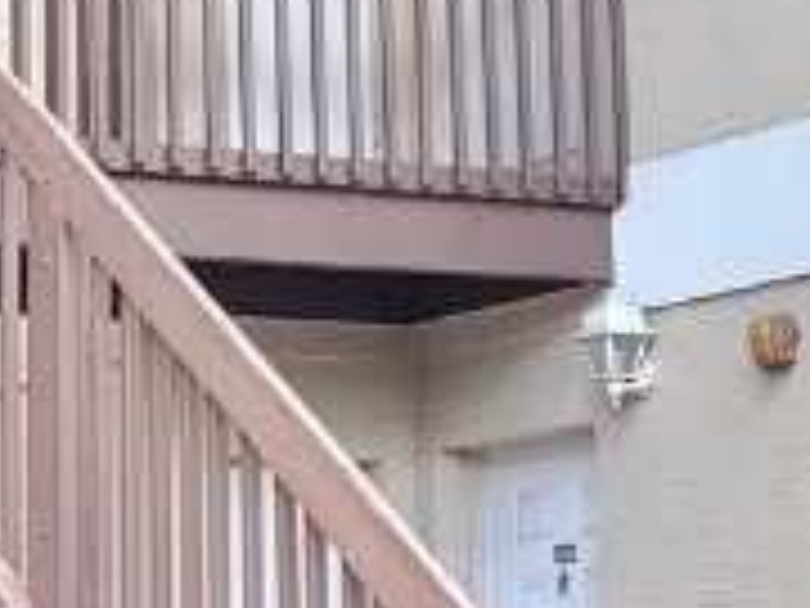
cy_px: 365
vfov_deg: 10.4
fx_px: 3323
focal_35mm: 142
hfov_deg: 13.7
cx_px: 50
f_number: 1.8
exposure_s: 1/119
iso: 40
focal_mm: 7
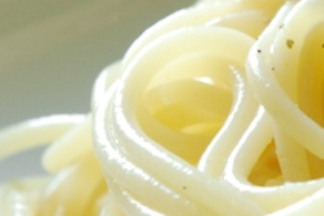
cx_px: 405
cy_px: 32
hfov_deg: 4.7
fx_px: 3927
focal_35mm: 436
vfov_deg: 3.2
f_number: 6.3
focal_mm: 60
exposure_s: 1/5
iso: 400
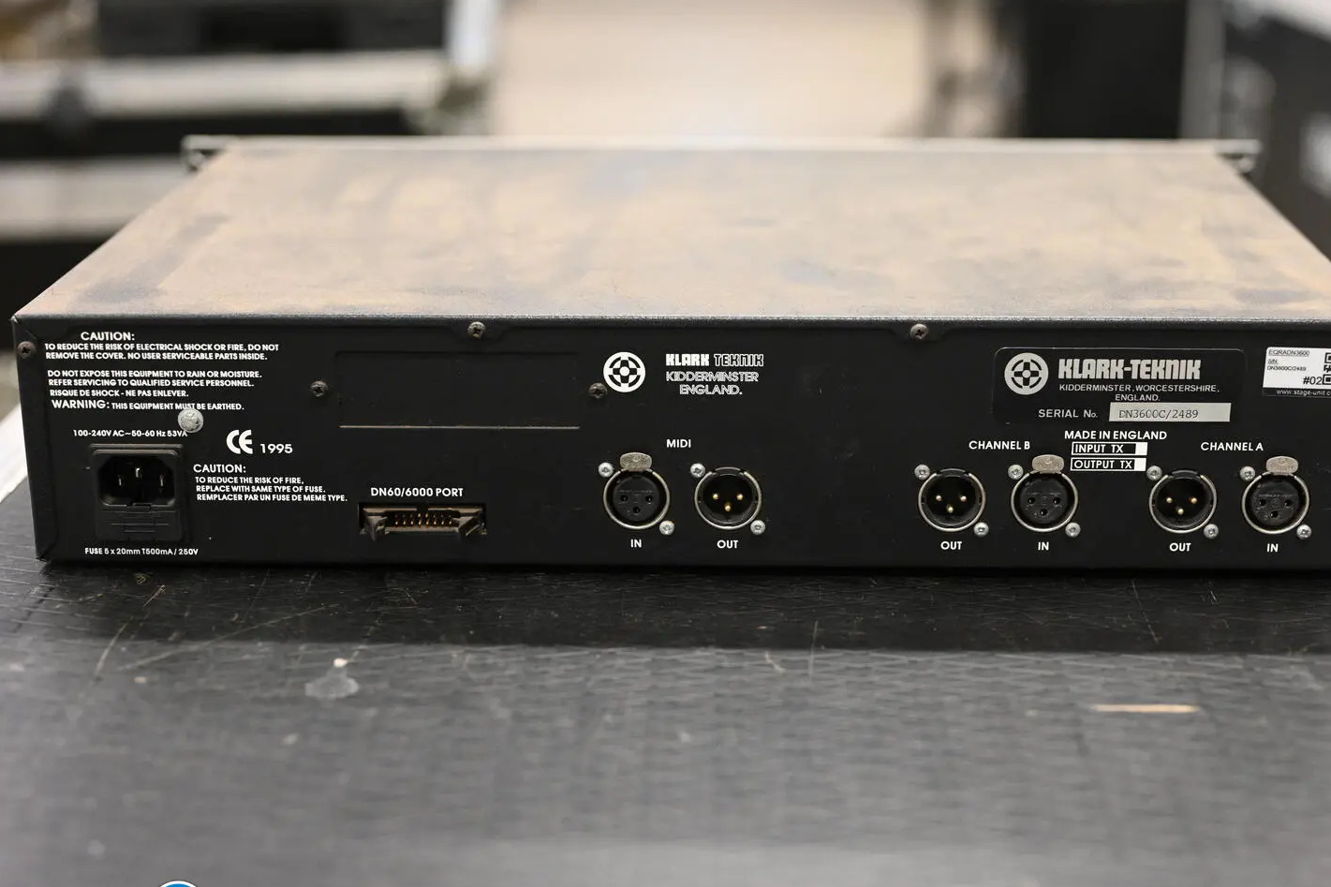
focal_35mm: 57
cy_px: 455
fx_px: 2107
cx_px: 737
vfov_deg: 23.8
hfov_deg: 35.0
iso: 3200
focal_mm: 50
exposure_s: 1/80
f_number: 2.8
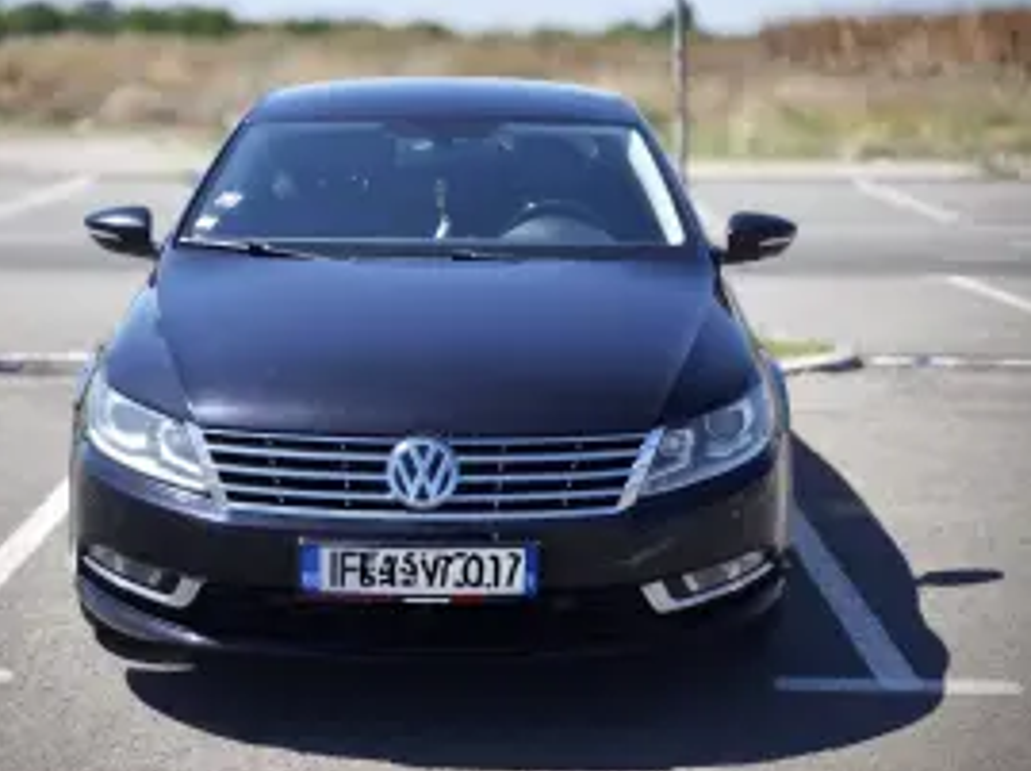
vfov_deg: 21.8
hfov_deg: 29.0
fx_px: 1993
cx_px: 437
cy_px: 303
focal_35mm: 67
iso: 50
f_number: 0.95
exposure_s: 1/1882
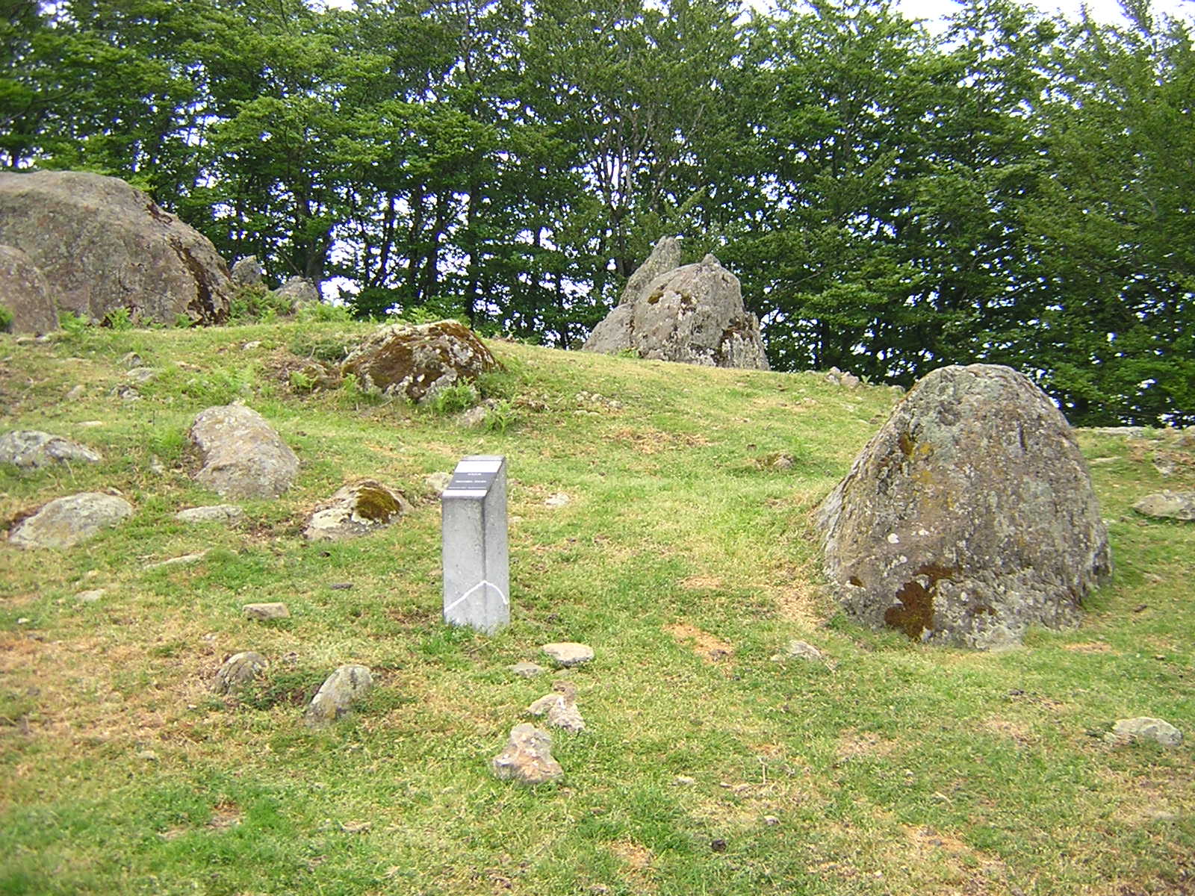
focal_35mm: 36
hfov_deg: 51.4
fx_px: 1243
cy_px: 448
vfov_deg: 39.7
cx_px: 598
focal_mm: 4.7
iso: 100
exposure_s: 1/137
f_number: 2.6
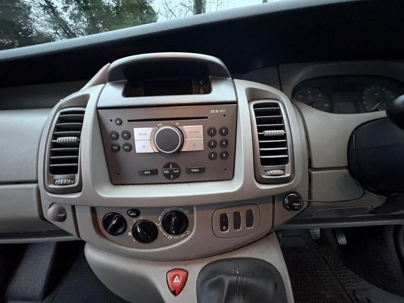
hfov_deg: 102.1
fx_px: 163
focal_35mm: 14
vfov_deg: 85.7
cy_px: 152
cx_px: 202
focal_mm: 2.22
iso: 1250
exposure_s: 1/30
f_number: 2.2
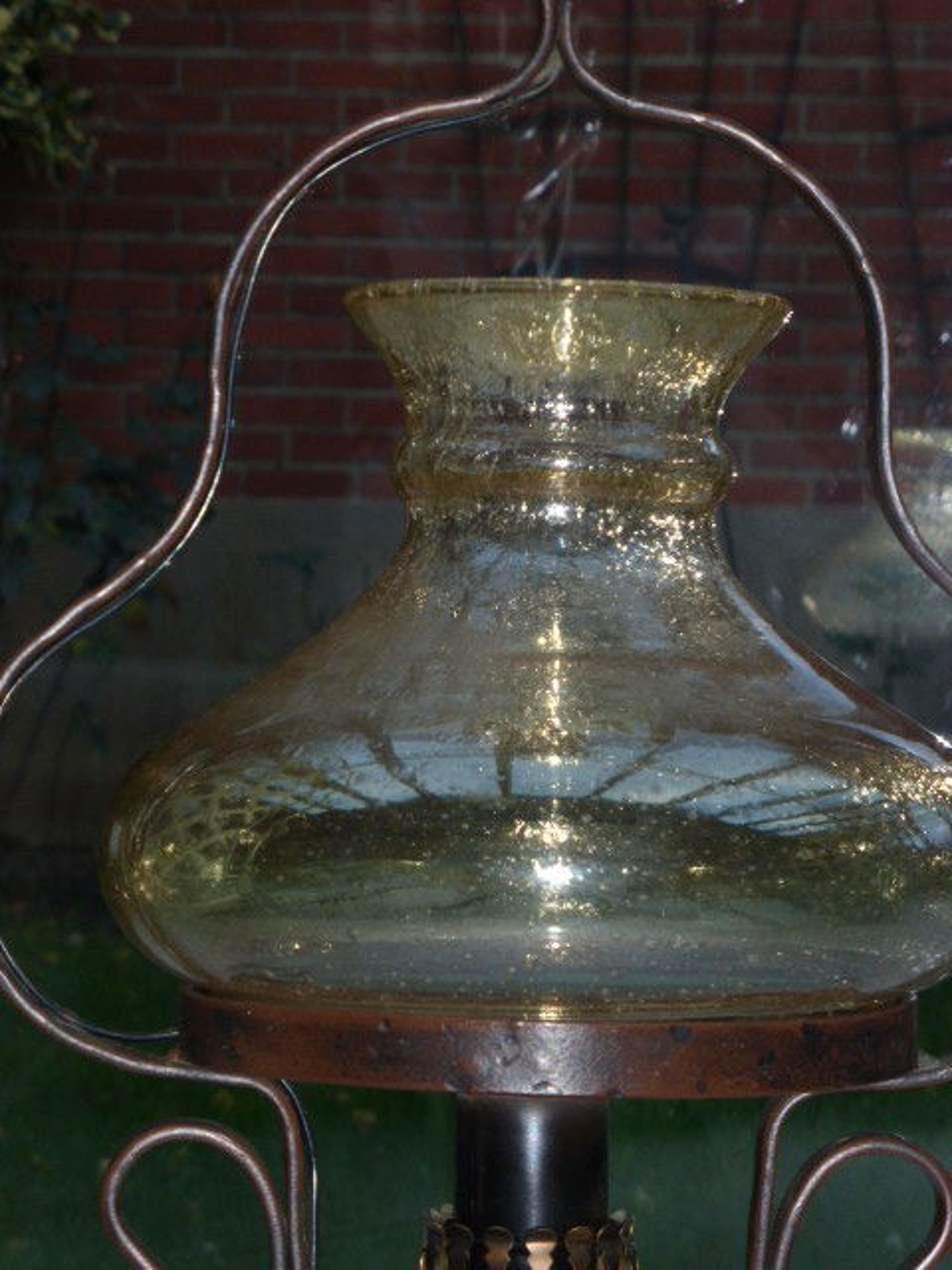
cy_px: 635
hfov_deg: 11.5
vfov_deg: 15.3
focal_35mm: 129
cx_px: 476
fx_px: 4730
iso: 200
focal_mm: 23.1
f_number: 5.4
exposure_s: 1/60
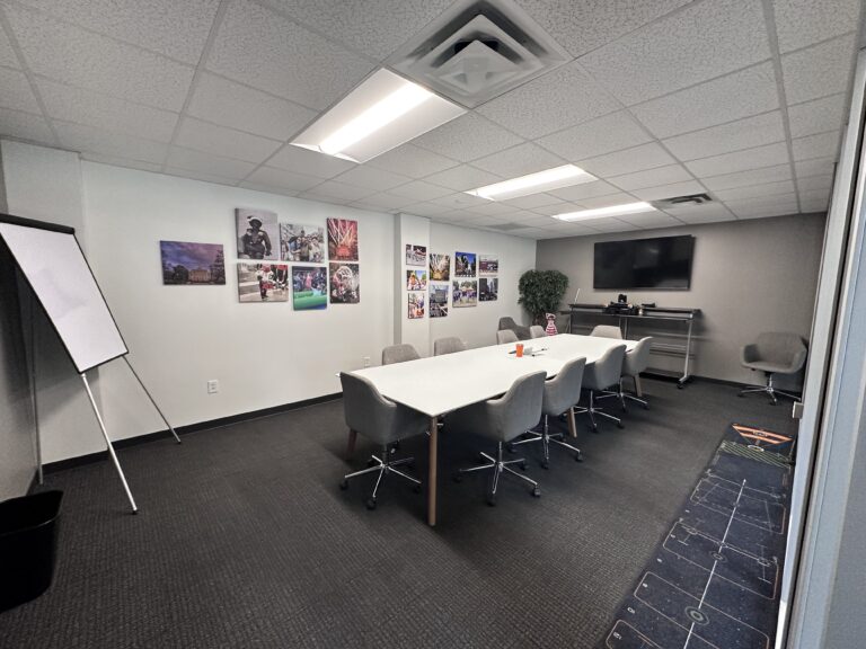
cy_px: 324
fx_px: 350
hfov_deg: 102.1
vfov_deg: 85.7
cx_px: 433
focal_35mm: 14
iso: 250
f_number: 2.2
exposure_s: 1/120
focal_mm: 2.22
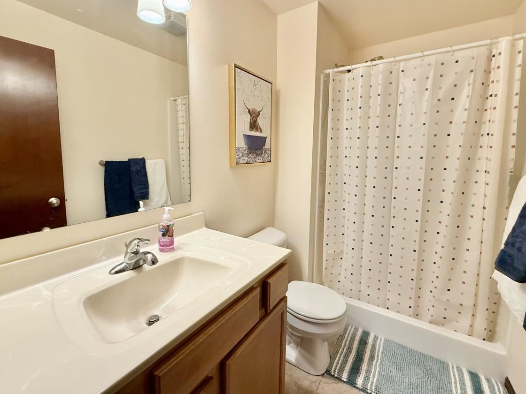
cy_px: 182
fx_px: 243
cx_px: 258
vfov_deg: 78.0
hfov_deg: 94.5
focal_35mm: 16
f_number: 2.2
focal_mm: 2.22
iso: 200
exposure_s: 1/60
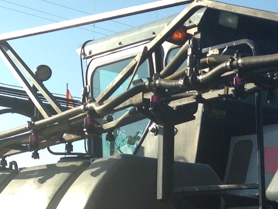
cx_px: 332
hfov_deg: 16.0
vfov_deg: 12.2
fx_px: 948
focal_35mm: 118
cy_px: 267
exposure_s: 1/1153
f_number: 2.4
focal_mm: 4.12
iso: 50
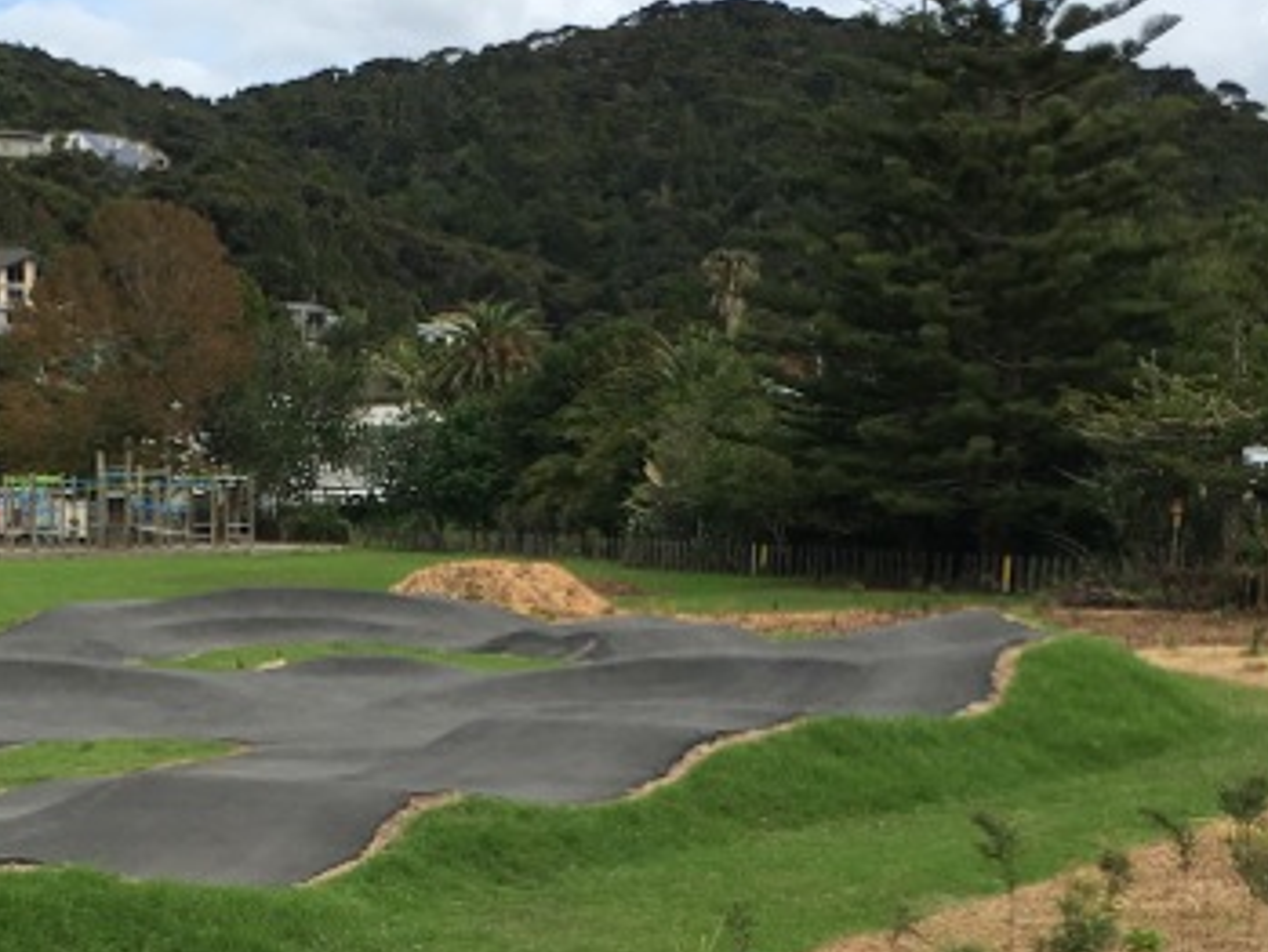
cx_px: 342
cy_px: 897
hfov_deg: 23.3
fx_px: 3041
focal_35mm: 83
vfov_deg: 17.5
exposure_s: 1/1425
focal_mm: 4.15
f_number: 2.2
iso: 25
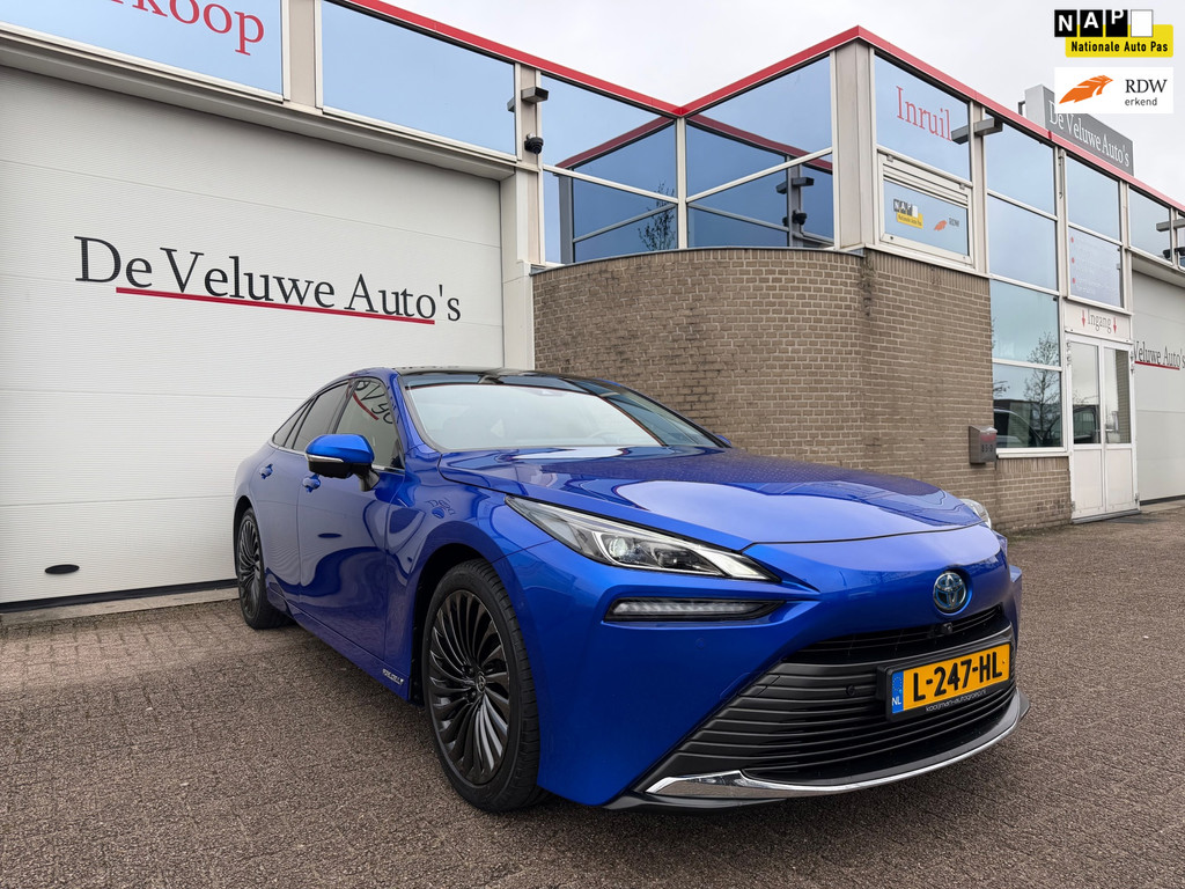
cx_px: 592
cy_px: 444
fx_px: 822
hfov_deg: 71.6
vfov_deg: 56.8
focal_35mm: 24
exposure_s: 1/878
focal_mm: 6.76
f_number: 1.78
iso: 80
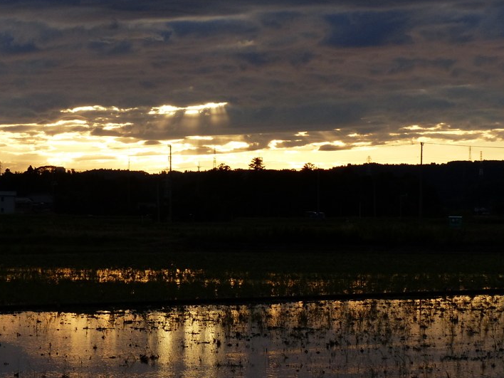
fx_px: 2359
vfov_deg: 9.2
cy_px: 174
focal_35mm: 162
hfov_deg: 12.2
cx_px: 184
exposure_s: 1/400
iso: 160
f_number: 5.6
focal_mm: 20.1
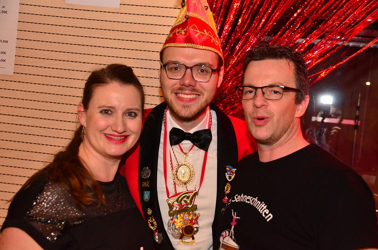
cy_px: 125
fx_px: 597
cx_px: 189
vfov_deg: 23.7
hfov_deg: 35.1
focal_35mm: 57
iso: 3200
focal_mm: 38
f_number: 5.6
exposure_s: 1/30
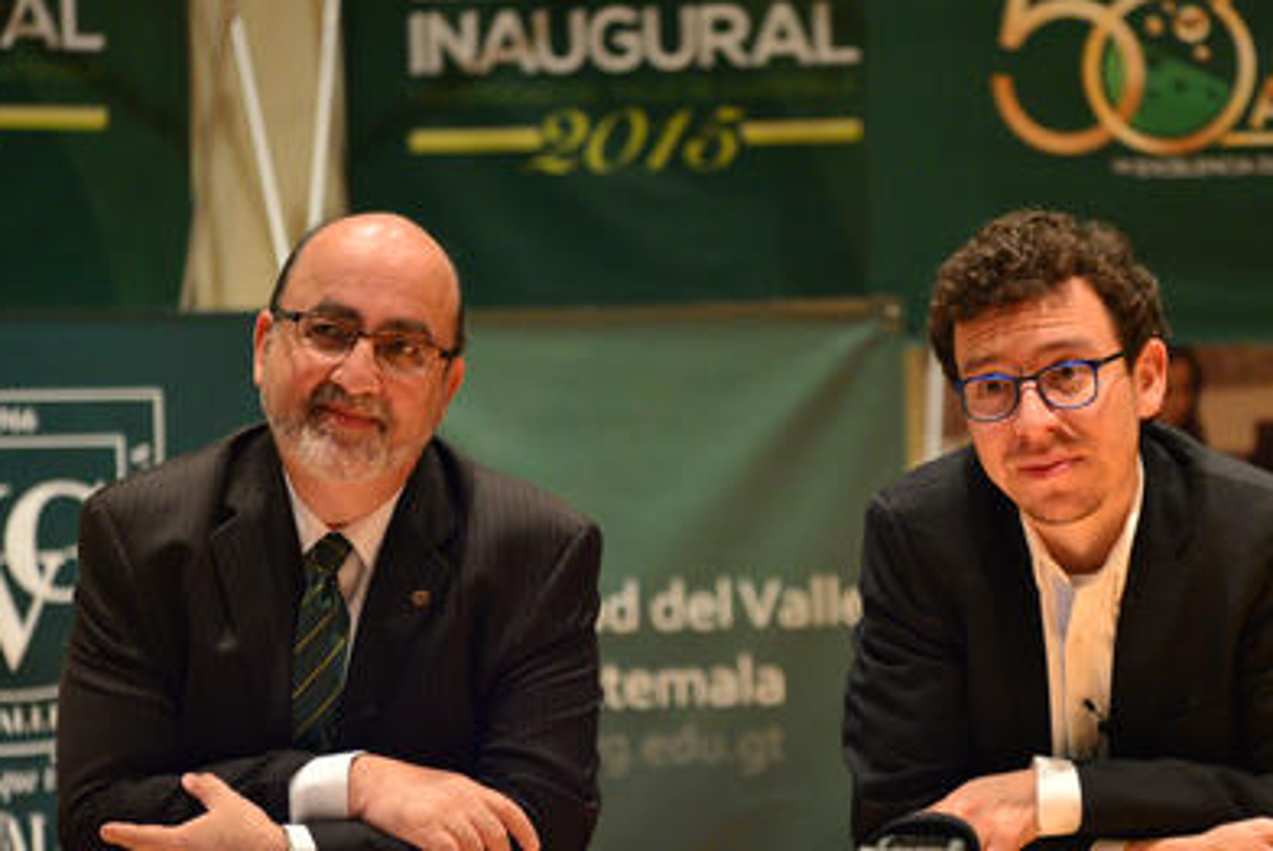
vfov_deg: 6.7
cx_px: 740
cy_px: 458
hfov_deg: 10.1
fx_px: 7219
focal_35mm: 204
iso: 2500
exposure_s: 1/160
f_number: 2.8
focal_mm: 160
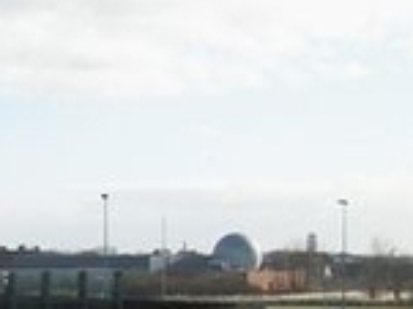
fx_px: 1514
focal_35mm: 127
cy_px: 320
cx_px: -394
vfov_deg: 11.5
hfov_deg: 13.5
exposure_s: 1/160
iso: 80
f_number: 8.8
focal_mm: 5.7
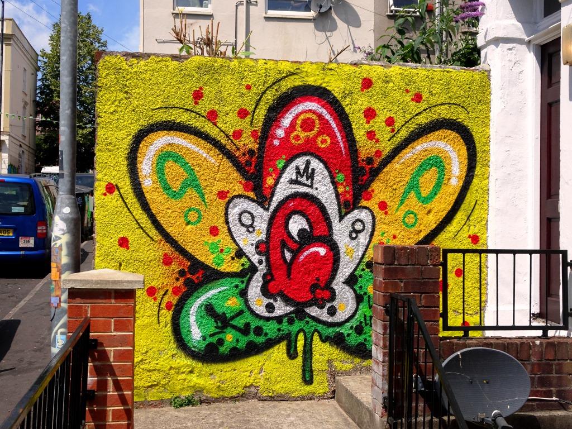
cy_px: 214
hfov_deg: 42.9
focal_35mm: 44
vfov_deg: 32.9
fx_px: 727
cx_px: 286
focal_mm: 7.58
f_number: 4.5
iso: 80
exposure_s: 1/800
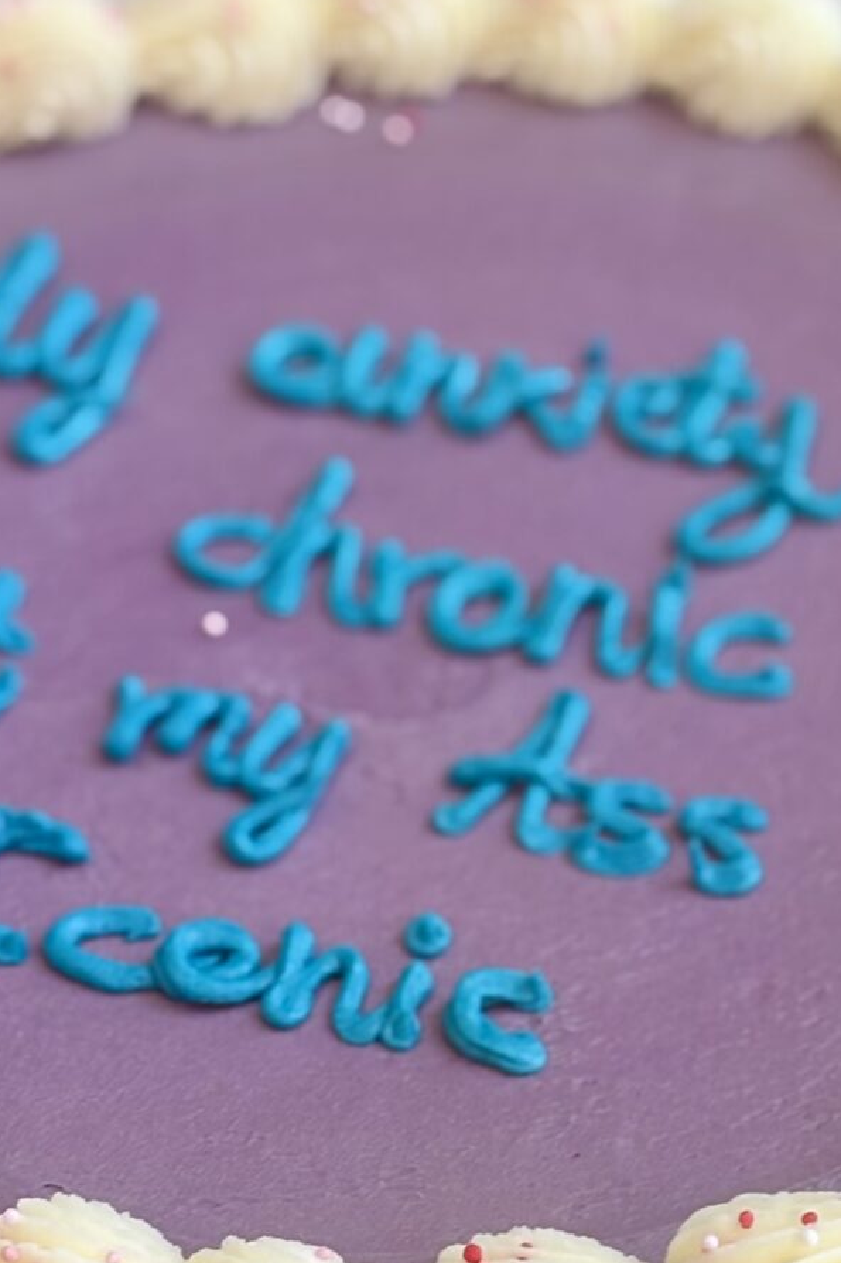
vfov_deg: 13.2
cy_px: 1049
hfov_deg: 8.9
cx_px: 397
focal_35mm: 155
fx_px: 5433
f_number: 1.6
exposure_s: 1/50
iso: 40
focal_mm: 5.96
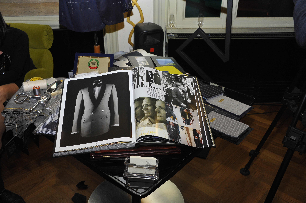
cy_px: 102
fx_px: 297
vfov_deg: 37.8
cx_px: 153
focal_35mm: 35
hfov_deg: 54.5
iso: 1600
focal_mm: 35
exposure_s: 1/60
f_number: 9
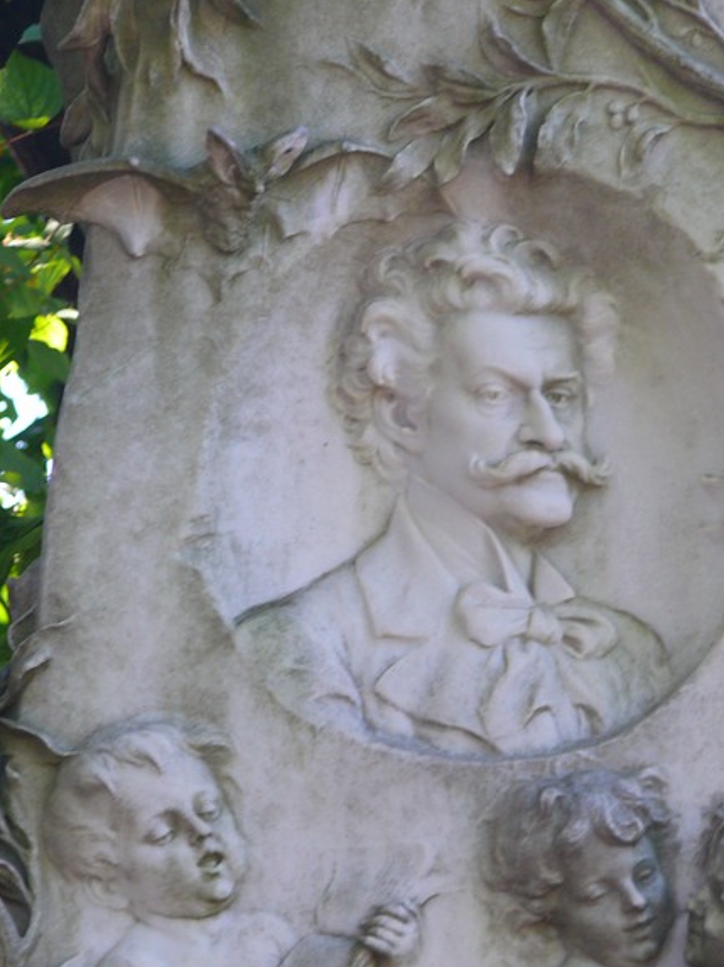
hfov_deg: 5.0
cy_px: 407
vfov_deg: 6.7
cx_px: 336
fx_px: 8264
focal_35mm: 296
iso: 125
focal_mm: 47.8
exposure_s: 1/30
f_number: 3.6
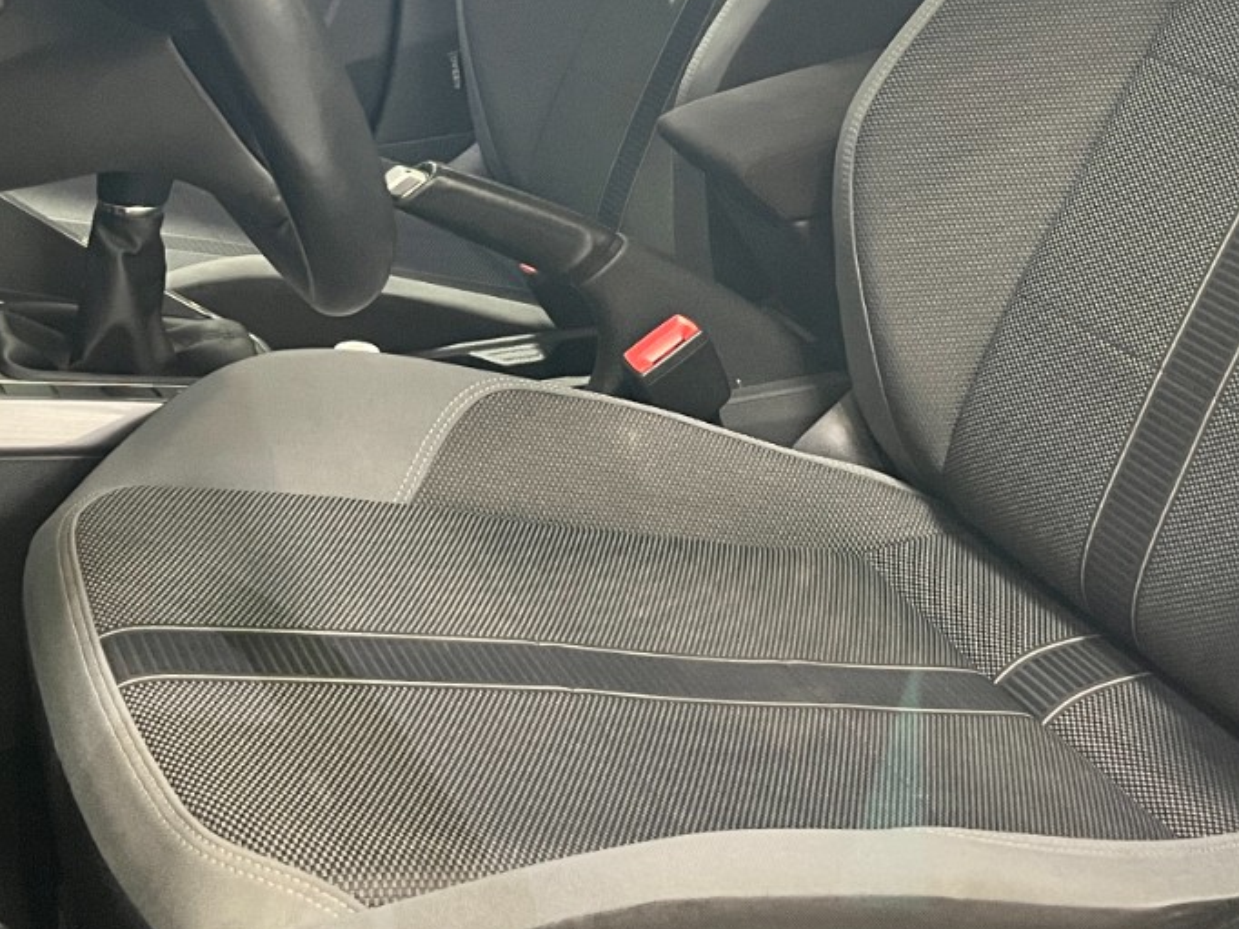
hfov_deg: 31.7
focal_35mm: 61
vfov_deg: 23.2
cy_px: 38
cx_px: 683
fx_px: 2183
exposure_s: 1/50
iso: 320
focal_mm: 5.1
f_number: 1.6
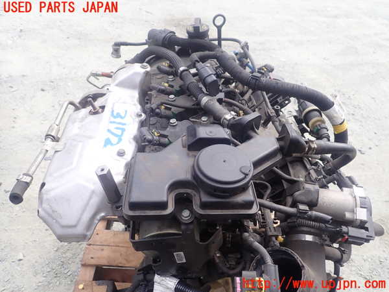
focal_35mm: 25
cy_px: 146
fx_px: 281
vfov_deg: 54.9
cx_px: 194
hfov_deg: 69.4
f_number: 2.8
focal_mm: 4.5
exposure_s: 1/250
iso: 100
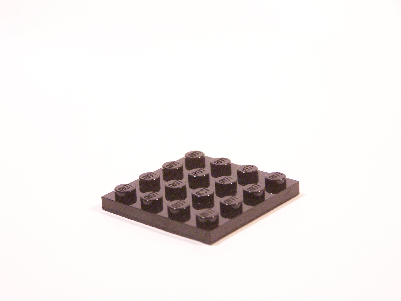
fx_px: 1089
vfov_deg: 15.7
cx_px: 200
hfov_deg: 20.9
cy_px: 150
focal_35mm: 94
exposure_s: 1/45
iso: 400
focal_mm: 15.6
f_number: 3.2
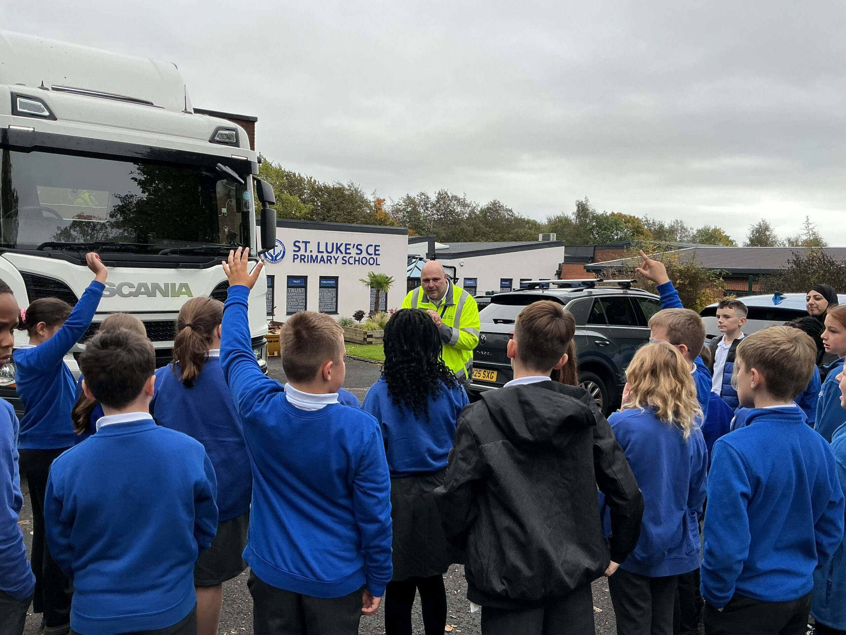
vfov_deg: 48.2
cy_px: 318
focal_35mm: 29
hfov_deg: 61.7
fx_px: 709
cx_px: 423
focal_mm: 3
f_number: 1.8
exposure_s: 1/457
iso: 25
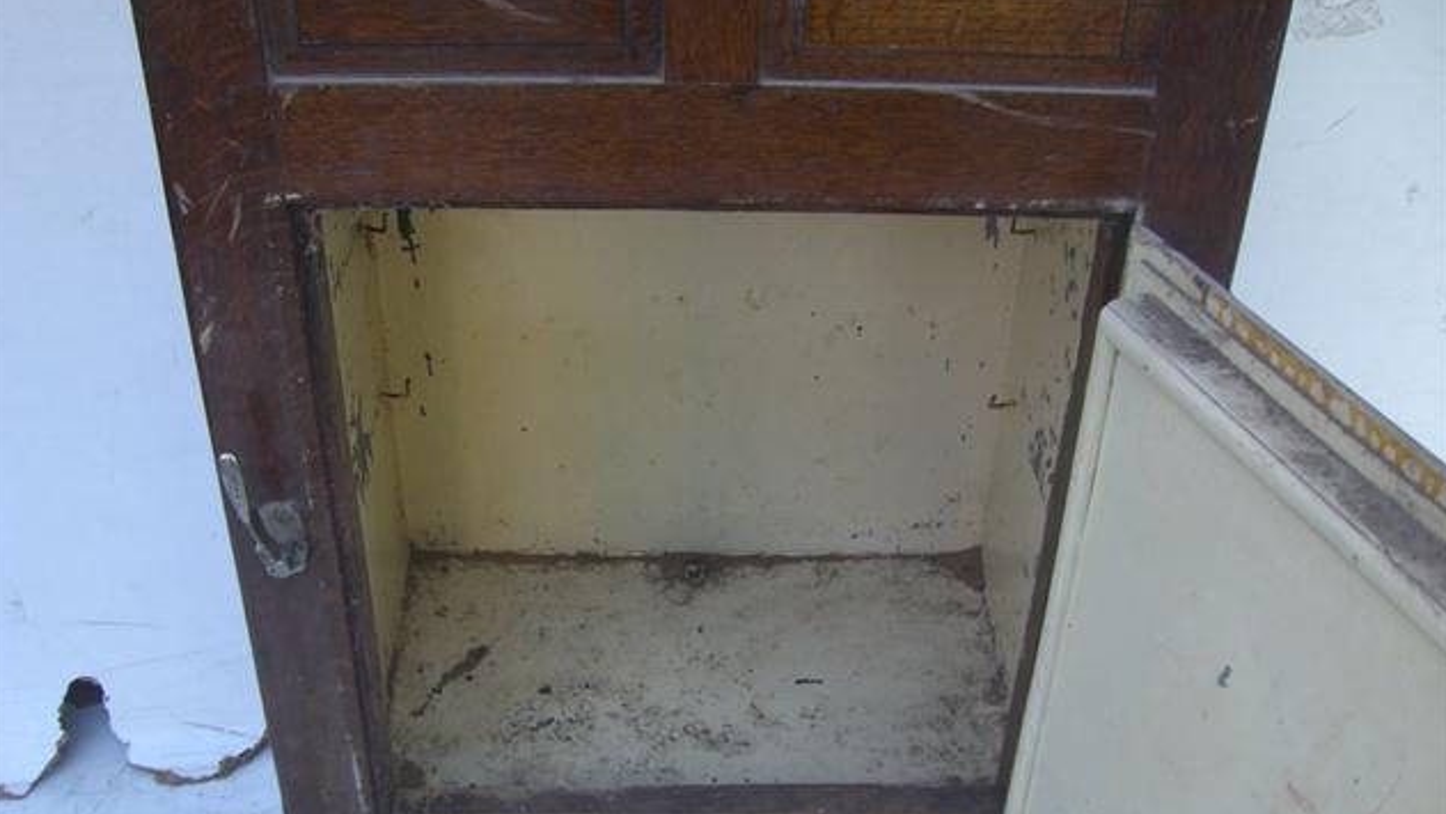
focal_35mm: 42
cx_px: 720
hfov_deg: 48.4
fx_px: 1610
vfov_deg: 28.3
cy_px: 504
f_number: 2.7
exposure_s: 1/200
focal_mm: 6.2
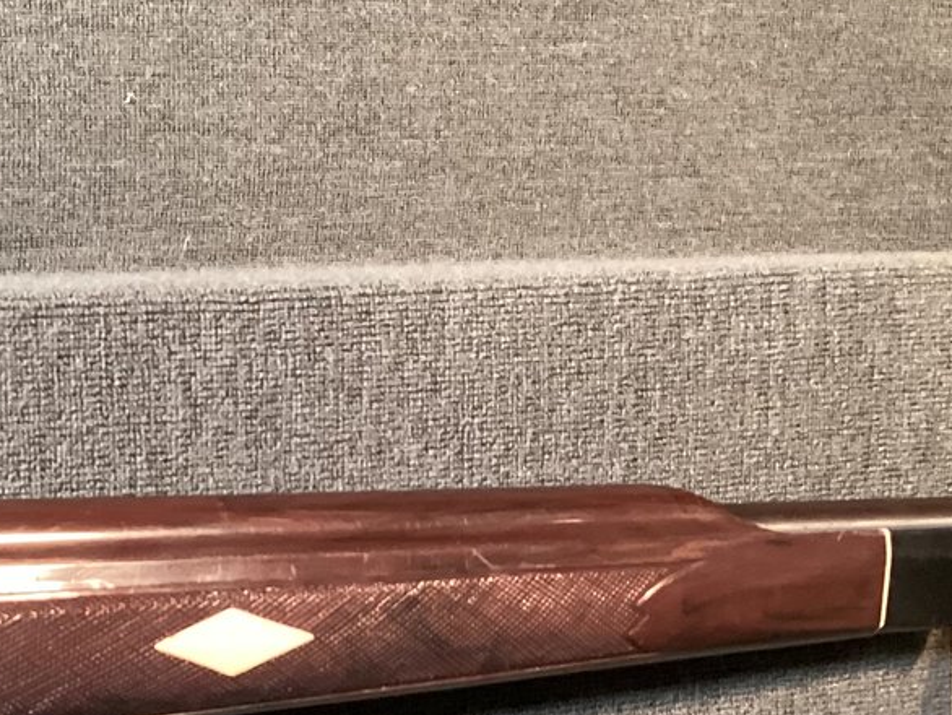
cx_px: 321
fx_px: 2201
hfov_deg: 24.3
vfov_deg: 18.3
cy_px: 544
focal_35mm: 80
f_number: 2.4
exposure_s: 1/33
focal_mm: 3.3
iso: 400
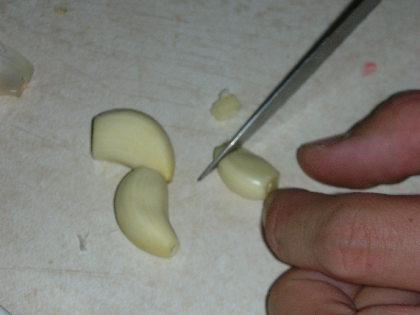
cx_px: 210
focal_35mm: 106
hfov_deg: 18.5
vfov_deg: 14.0
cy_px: 156
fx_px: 1286
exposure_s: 1/120
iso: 50
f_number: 5.4
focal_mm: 17.4
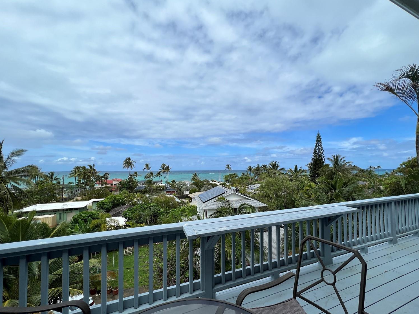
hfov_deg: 102.0
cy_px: 163
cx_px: 220
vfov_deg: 85.6
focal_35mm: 14
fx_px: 169
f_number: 1.8
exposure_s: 1/2660
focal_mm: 1.57
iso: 32
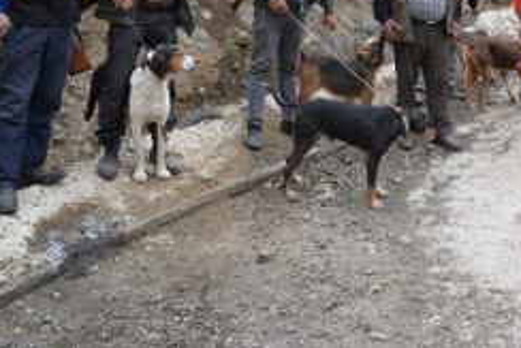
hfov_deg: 34.8
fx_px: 811
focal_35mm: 56
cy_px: 14
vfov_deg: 23.4
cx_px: 397
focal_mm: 29
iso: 250
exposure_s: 1/160
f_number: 4
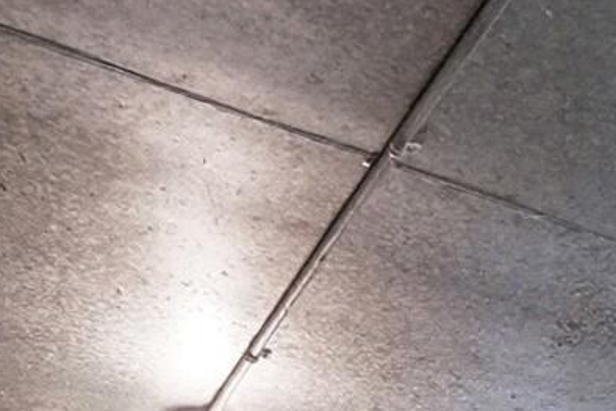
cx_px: 816
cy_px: 1010
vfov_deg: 13.1
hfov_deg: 23.4
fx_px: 1301
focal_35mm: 76
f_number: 4
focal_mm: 10
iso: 100
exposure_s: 1/40
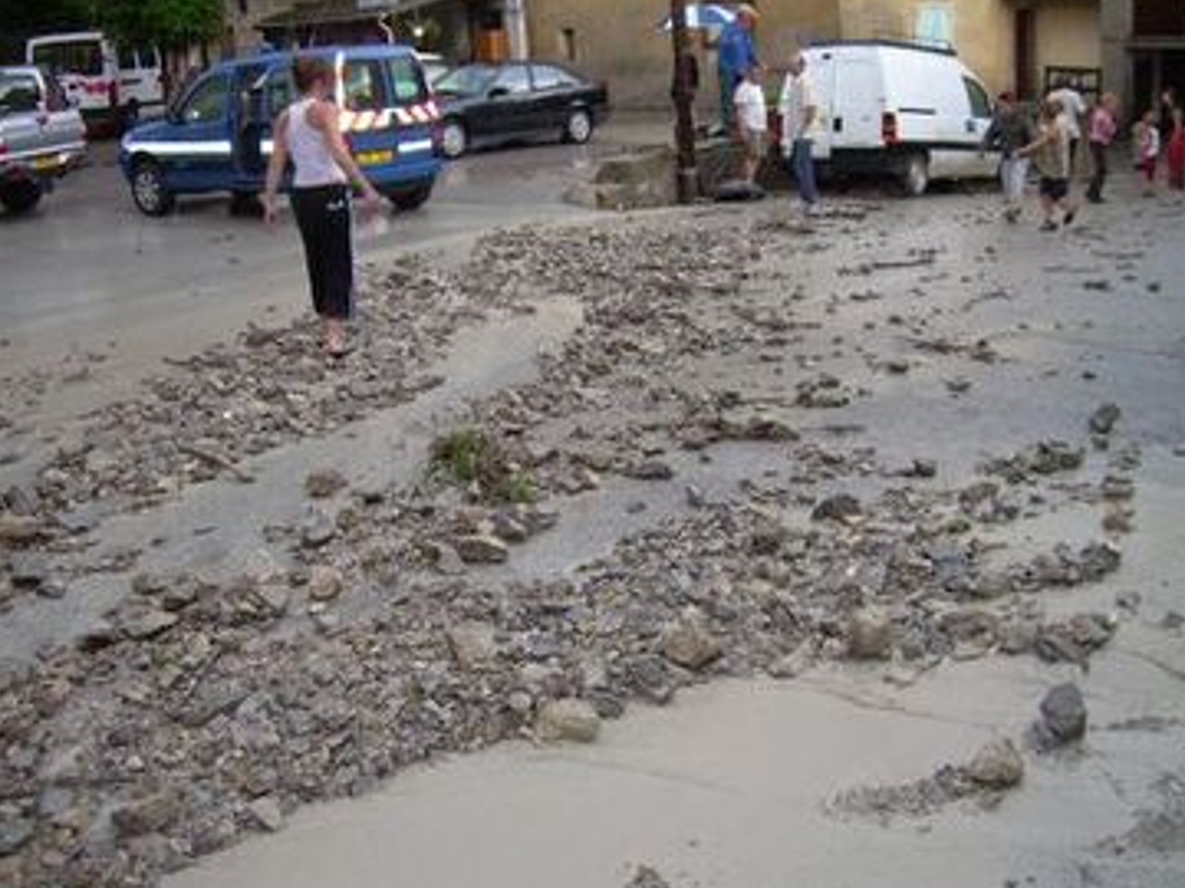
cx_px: 592
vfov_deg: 36.8
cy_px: 442
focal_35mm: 39
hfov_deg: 47.9
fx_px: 1335
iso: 50
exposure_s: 1/30
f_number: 2.8
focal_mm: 6.3
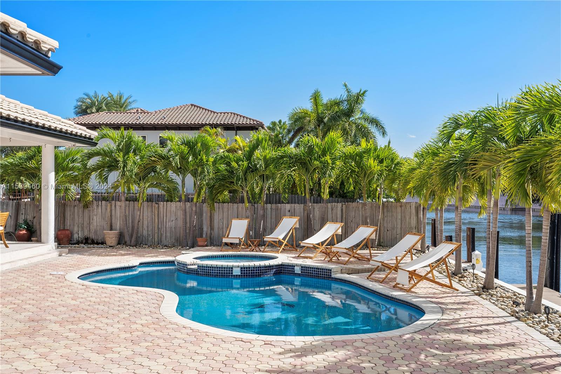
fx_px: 545
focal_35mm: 35
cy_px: 187
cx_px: 280
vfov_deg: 37.8
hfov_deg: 54.4
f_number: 10
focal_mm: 35
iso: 100
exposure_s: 1/125
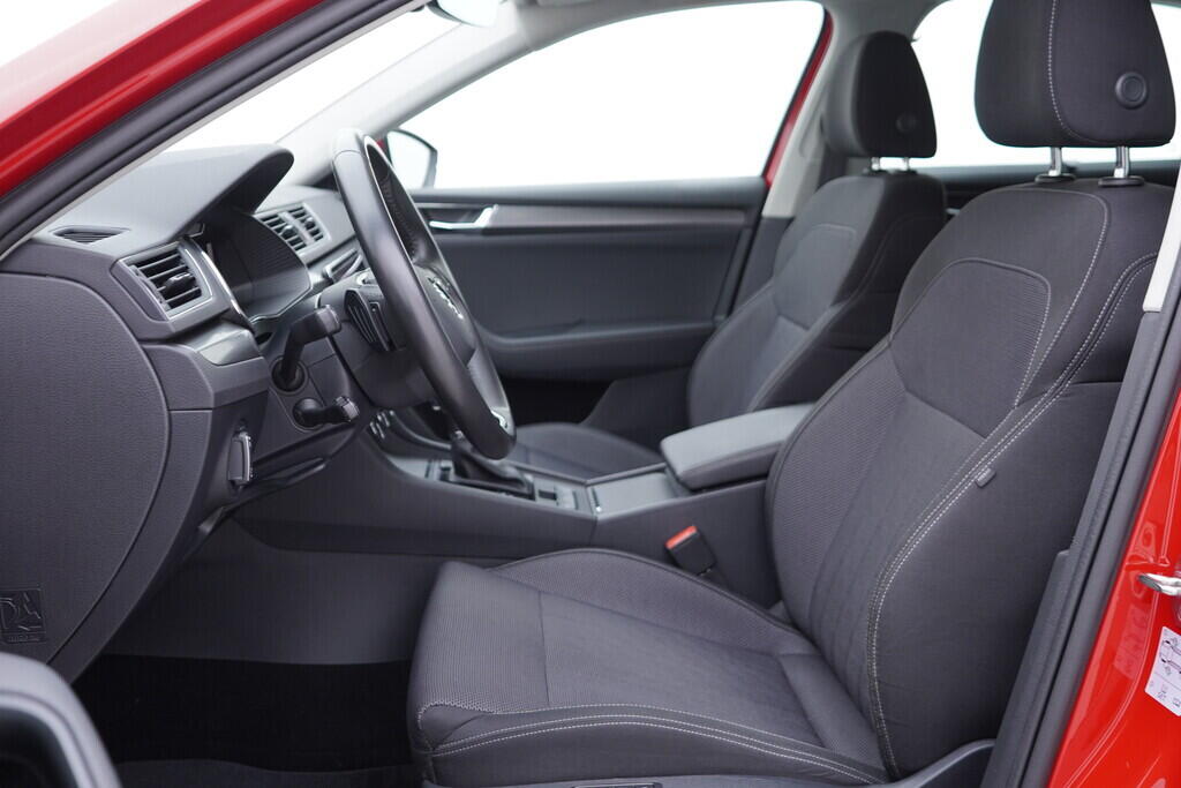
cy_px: 394
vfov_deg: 36.9
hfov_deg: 53.1
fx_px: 1181
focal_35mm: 36
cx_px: 590
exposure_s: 1/40
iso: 200
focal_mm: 24
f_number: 2.8
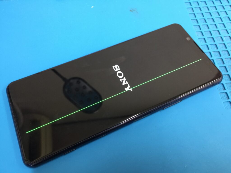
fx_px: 194
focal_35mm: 29
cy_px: 86
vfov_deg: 48.2
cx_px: 116
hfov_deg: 61.7
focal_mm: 4.15
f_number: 2.2
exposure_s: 1/17
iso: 100
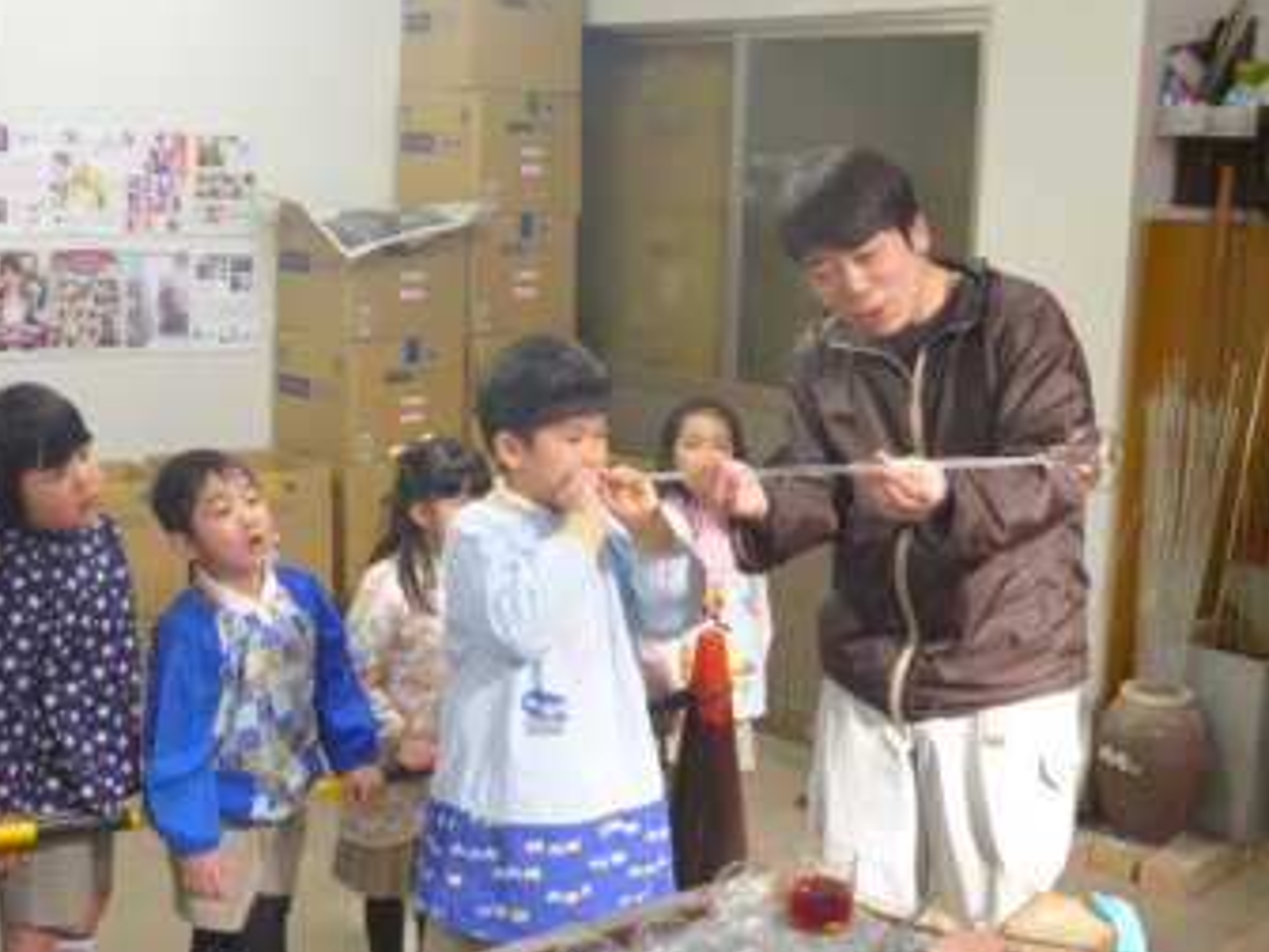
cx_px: 638
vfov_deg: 28.6
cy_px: 480
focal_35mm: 51
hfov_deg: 37.5
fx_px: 1870
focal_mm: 8.4
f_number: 4.5
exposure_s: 1/25
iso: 400
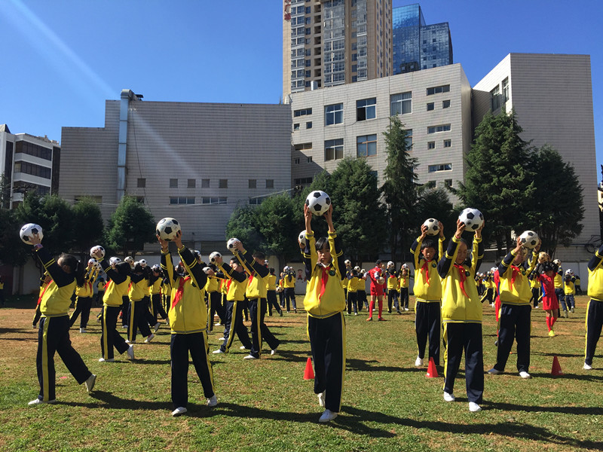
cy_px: 226
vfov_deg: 48.2
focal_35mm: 29
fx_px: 505
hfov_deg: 61.7
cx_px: 302
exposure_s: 1/1276
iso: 32
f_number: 2.2
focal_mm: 4.15
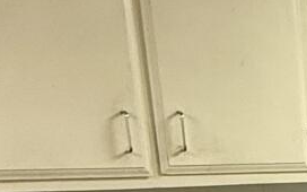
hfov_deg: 16.6
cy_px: 439
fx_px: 912
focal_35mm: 109
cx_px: 517
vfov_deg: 10.5
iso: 250
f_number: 2.2
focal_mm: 2.22
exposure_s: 1/120
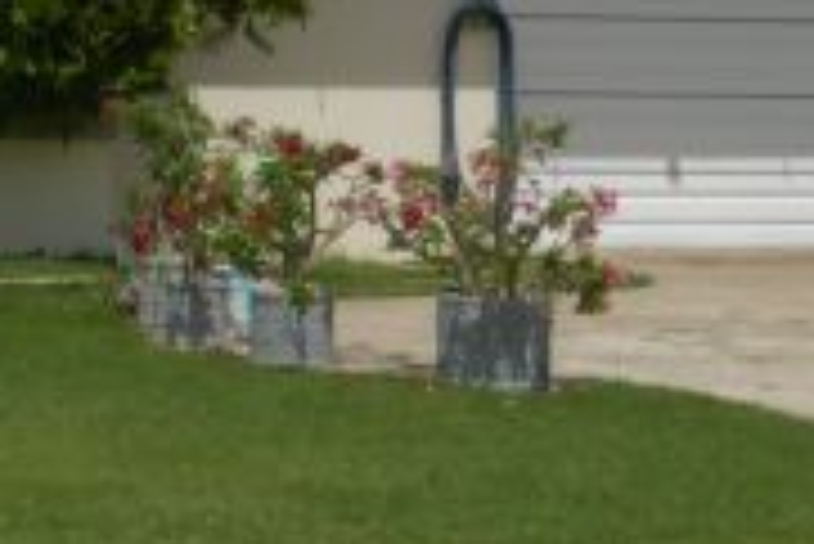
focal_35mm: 161
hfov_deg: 12.4
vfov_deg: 8.5
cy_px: -94
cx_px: -189
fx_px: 3643
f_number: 4.5
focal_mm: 6.1
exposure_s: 1/2000
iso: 100
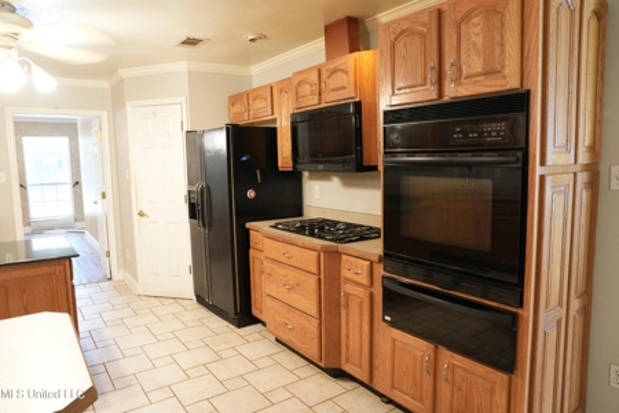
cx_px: 310
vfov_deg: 53.1
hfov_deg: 73.7
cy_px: 206
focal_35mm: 24
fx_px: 413
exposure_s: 1/20
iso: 1250
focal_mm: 24
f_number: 5.6
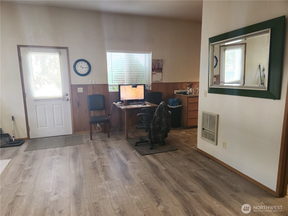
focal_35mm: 23
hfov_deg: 73.9
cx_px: 144
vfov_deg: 58.9
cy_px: 108
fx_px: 191
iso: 200
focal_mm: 5.4
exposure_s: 1/60
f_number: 1.8
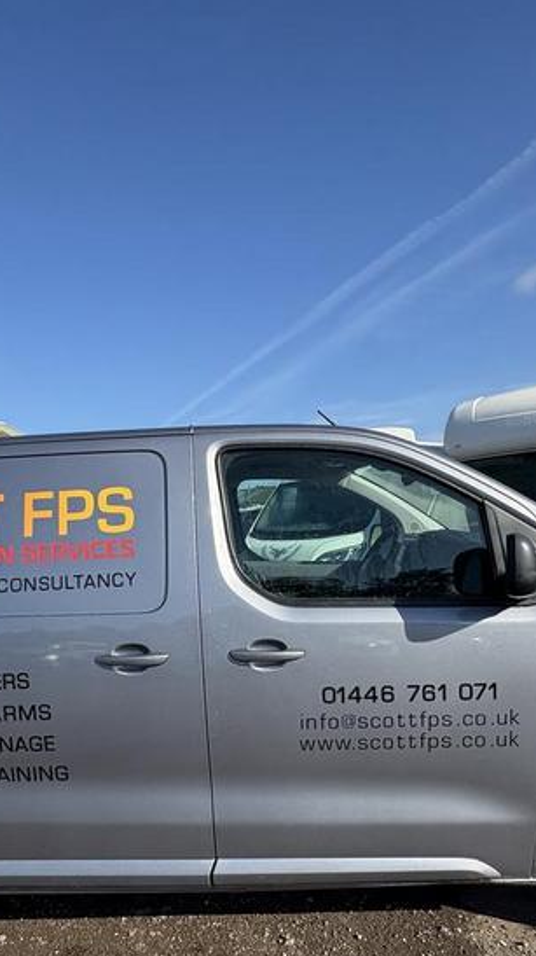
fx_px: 633
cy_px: 580
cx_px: 227
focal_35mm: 25
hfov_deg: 45.8
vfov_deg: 73.2
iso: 50
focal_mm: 2.22
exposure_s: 1/1395
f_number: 2.2
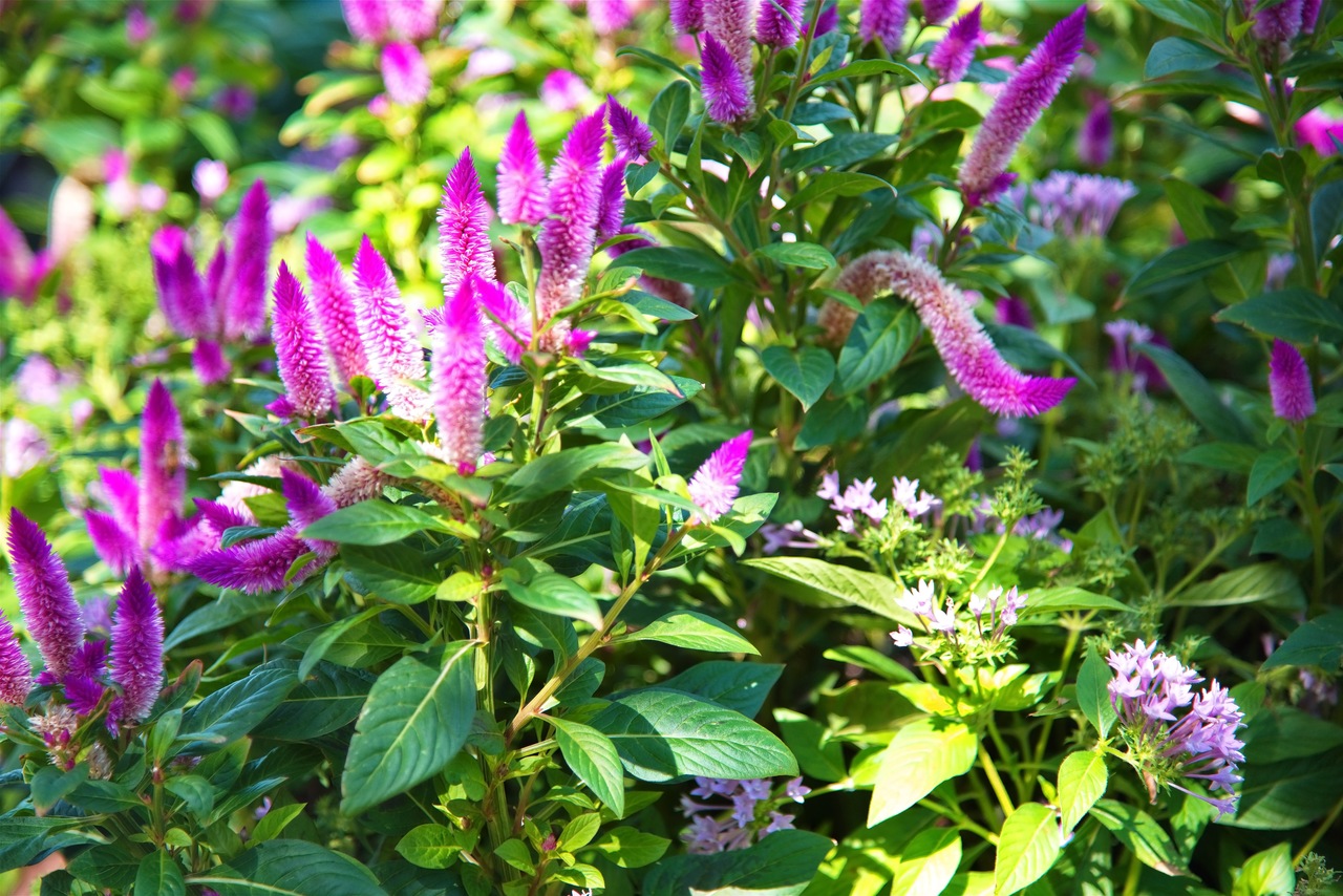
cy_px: 448
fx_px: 4477
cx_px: 672
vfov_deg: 11.4
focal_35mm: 120
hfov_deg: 17.1
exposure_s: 1/250
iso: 280
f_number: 4
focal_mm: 120
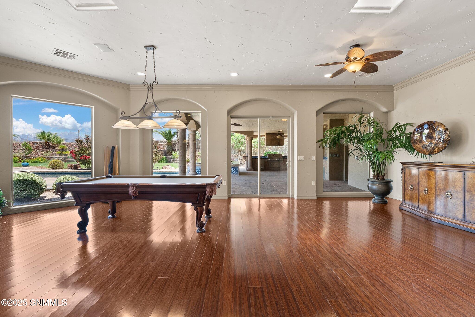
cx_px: 238
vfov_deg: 73.8
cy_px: 158
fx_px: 211
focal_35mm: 16
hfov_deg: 96.7
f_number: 9
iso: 320
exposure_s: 1/5
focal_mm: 16
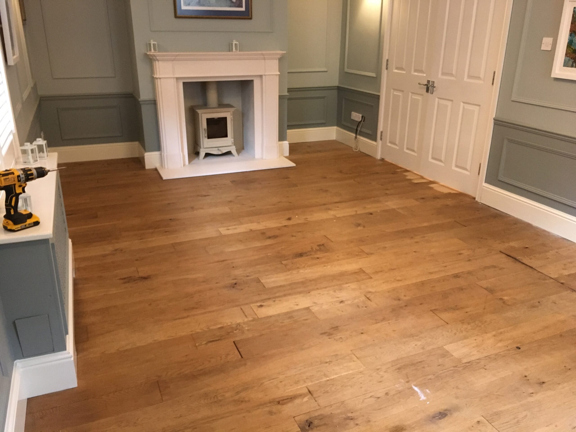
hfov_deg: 61.7
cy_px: 216
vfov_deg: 48.2
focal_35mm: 29
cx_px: 288
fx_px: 483
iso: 200
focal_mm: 4.15
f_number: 2.2
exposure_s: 1/25
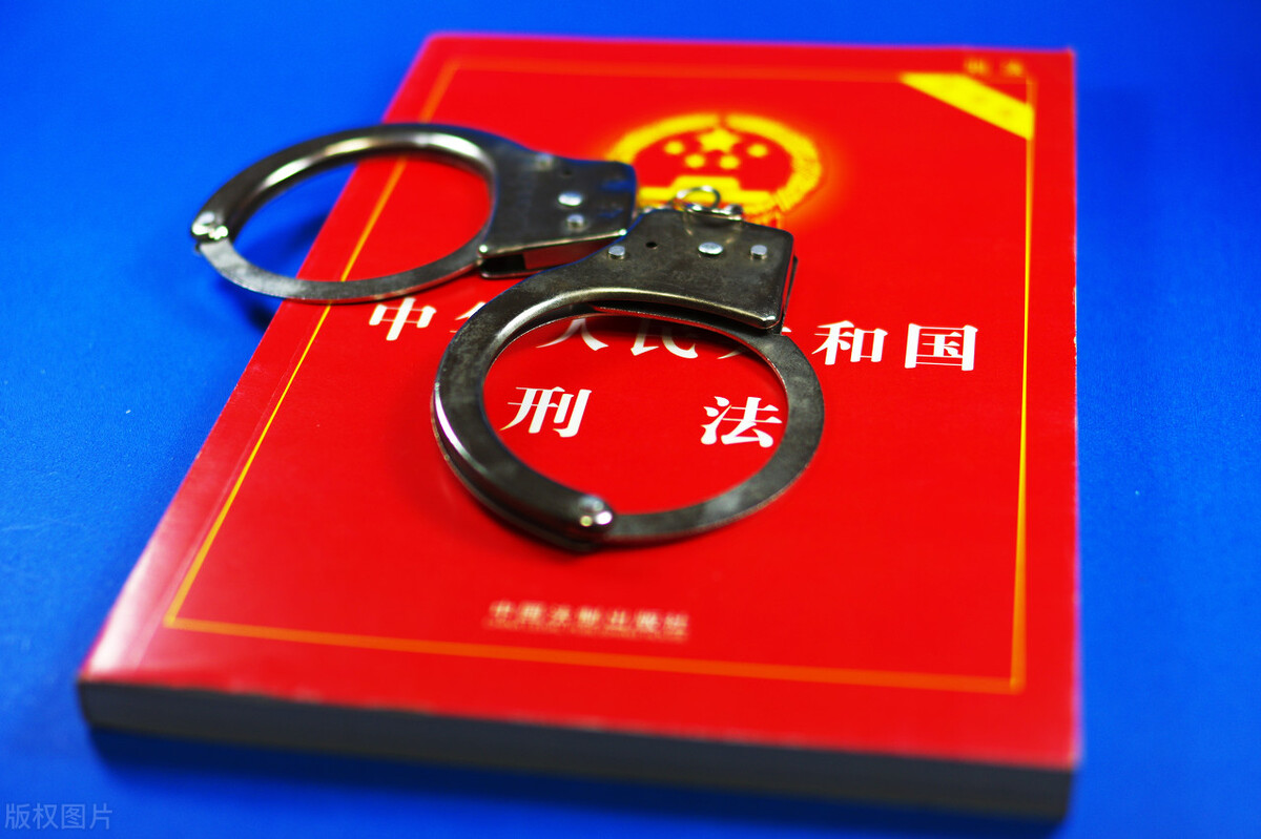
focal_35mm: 52
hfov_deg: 38.2
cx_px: 630
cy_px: 420
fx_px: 1821
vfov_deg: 26.0
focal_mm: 35
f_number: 2.4
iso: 100
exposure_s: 1/125
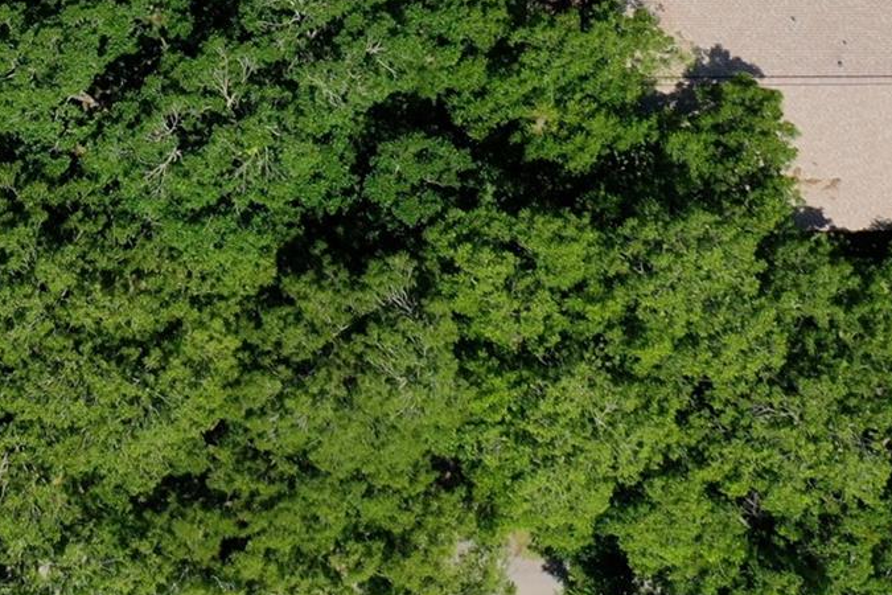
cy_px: -288
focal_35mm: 85
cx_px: 204
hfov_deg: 23.6
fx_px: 2106
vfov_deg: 15.0
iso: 100
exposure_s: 1/80
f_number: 4
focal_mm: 10.26
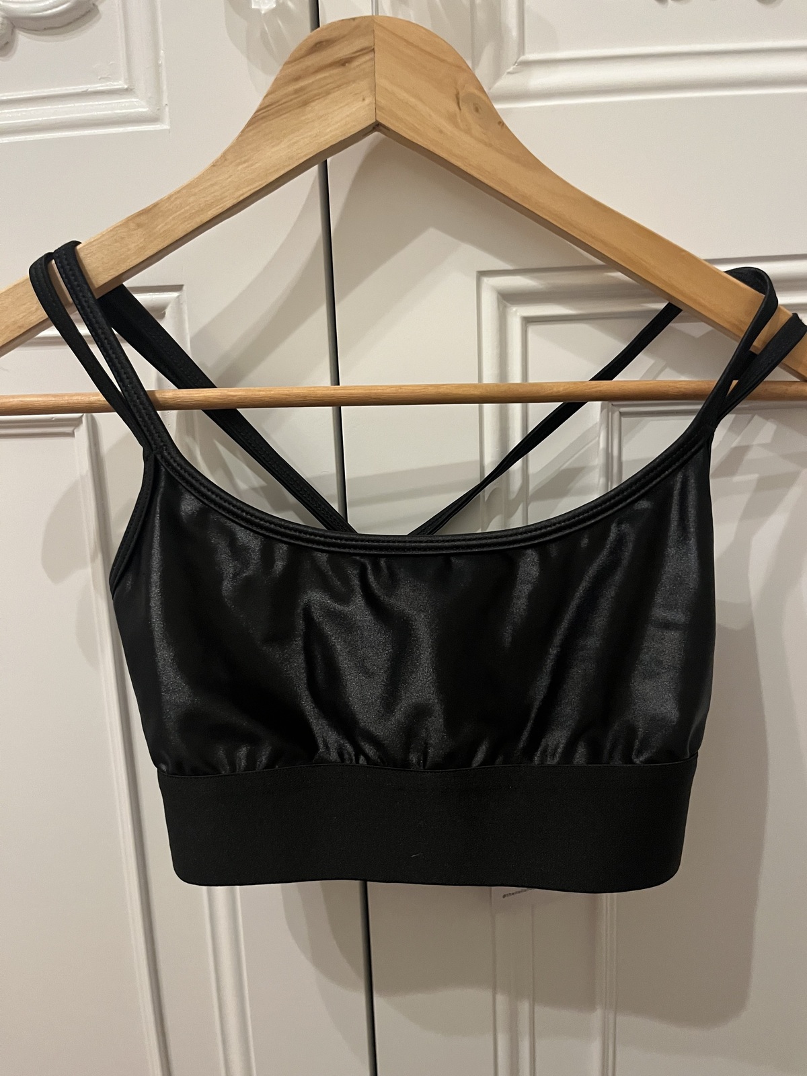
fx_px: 808
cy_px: 538
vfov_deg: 67.3
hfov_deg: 53.1
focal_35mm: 26
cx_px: 404
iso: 500
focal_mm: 5.1
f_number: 1.6
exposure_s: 1/33
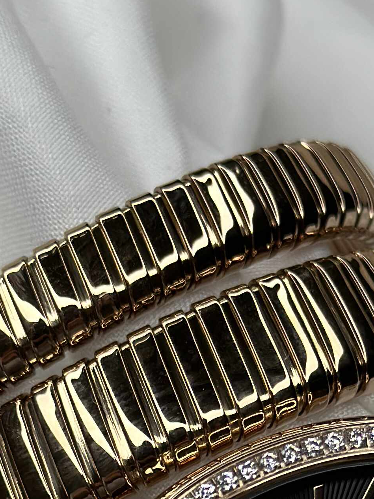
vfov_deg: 12.6
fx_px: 2204
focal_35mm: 153
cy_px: 573
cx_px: 311
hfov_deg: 9.7
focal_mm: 6.86
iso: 80
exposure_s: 1/694
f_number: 1.78
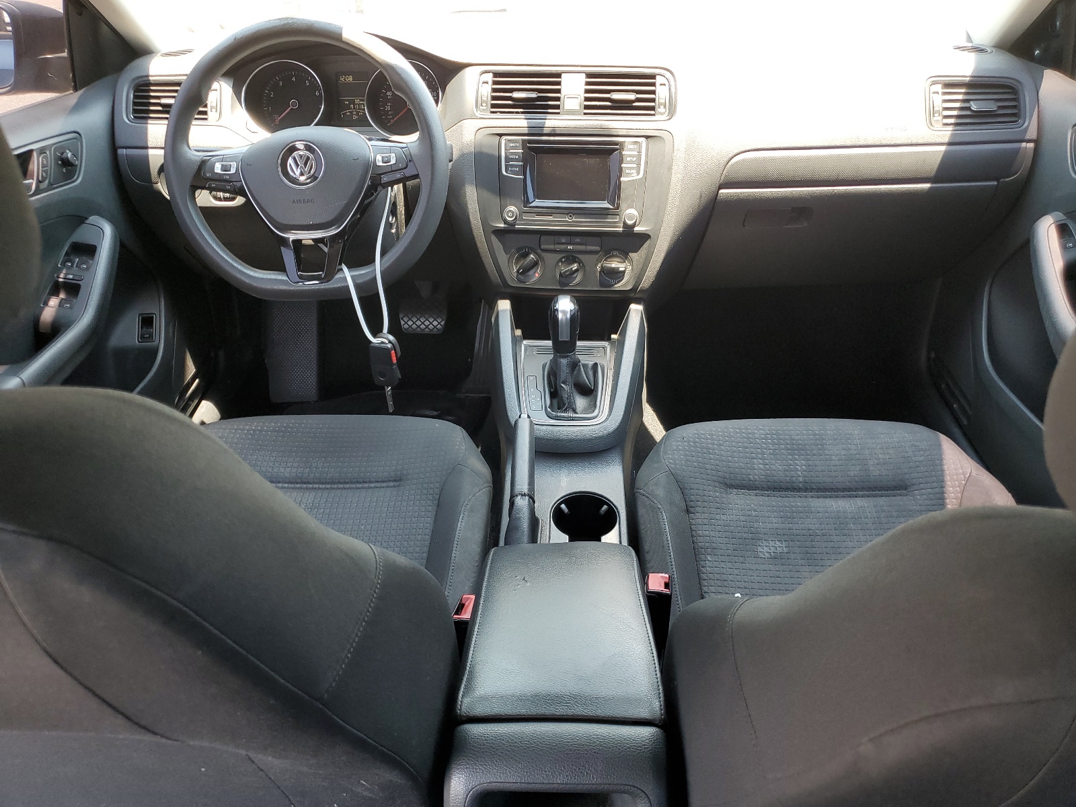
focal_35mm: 26
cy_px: 404
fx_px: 808
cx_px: 538
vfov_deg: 53.1
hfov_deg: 67.3
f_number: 1.5
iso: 57
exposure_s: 1/120
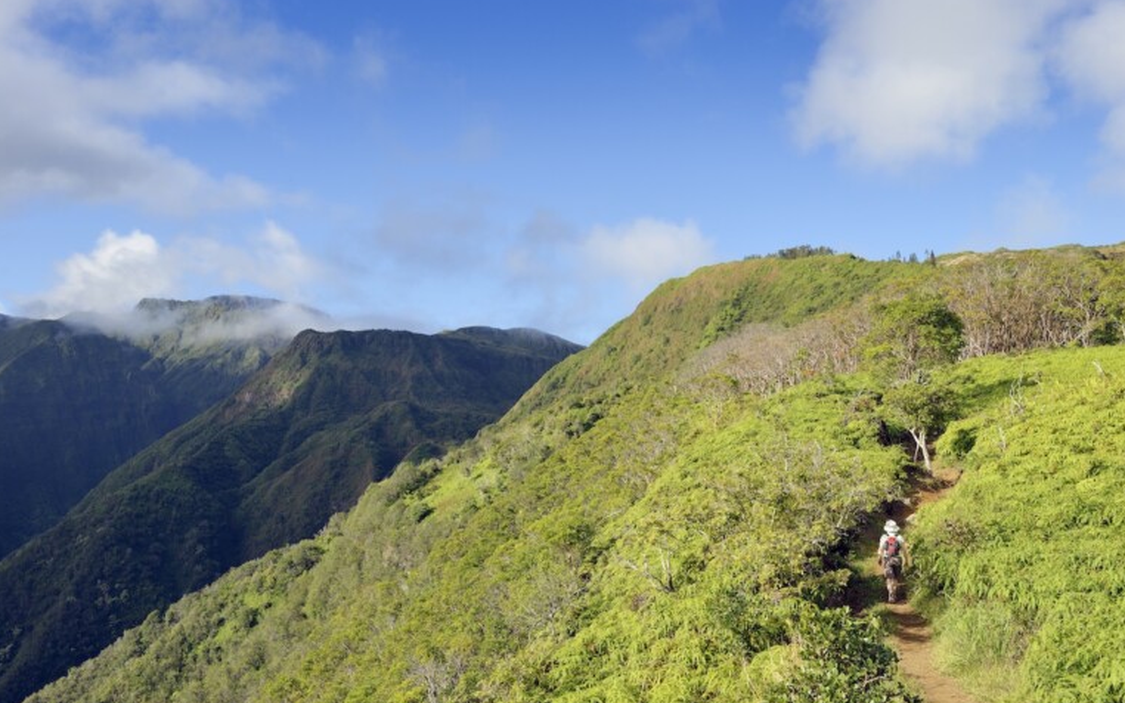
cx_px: 561
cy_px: 371
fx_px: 1134
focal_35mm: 37
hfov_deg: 52.8
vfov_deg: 34.4
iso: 200
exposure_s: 1/320
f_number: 8
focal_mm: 36
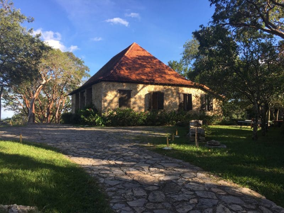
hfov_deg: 61.7
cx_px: 142
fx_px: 238
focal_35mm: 29
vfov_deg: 48.2
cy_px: 106
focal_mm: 4.15
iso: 25
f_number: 2.2
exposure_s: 1/587
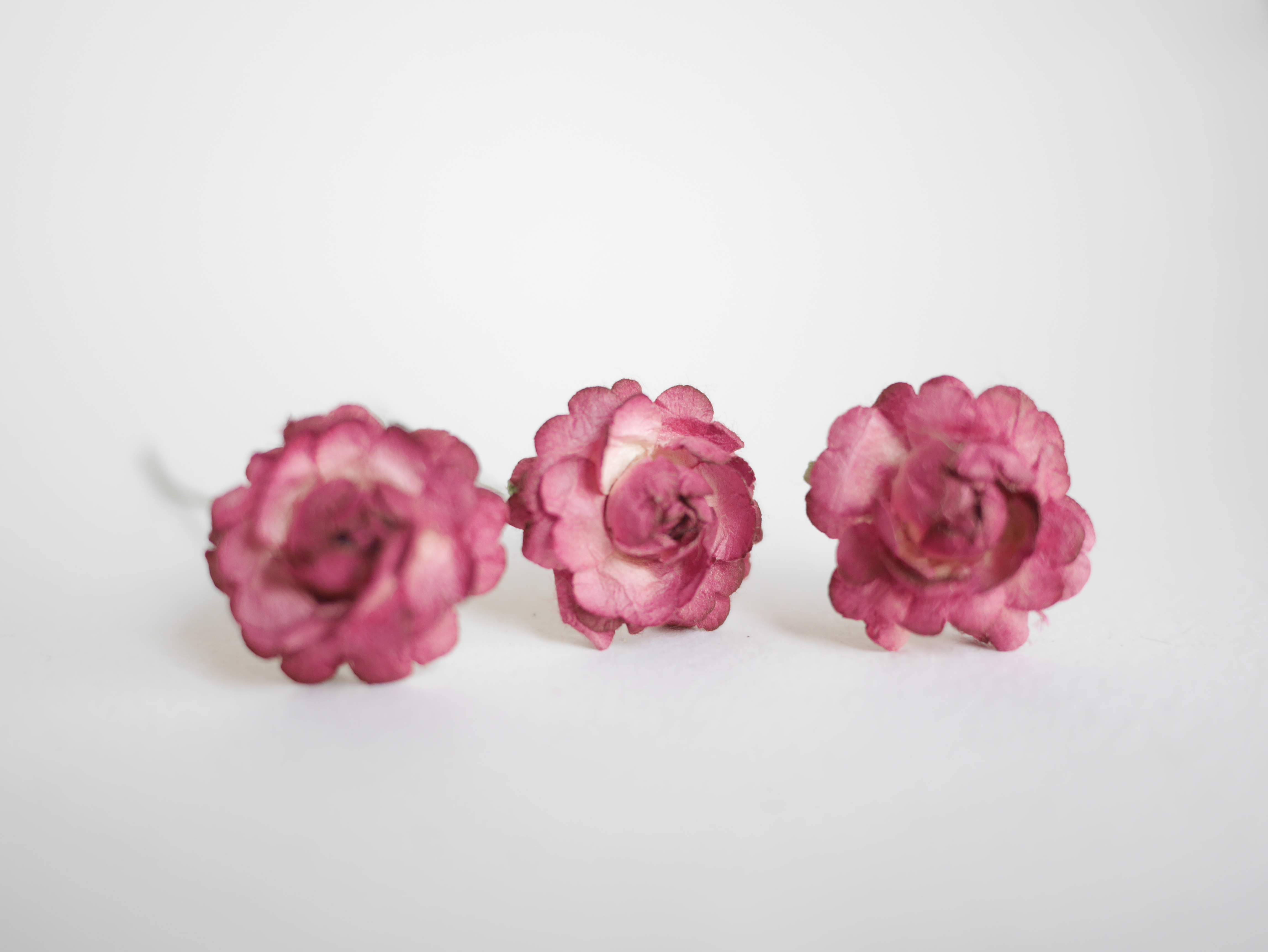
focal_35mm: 40
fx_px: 1466
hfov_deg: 46.8
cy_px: 476
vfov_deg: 36.0
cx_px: 634
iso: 320
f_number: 1.7
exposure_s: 1/60
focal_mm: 20
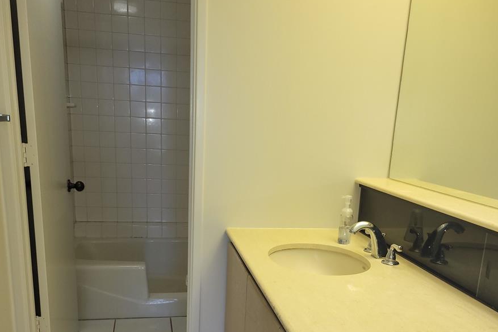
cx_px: 246
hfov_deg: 51.9
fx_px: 512
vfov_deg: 34.7
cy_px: 271
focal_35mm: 37
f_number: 1.8
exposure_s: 1/60
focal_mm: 5.4
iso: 80
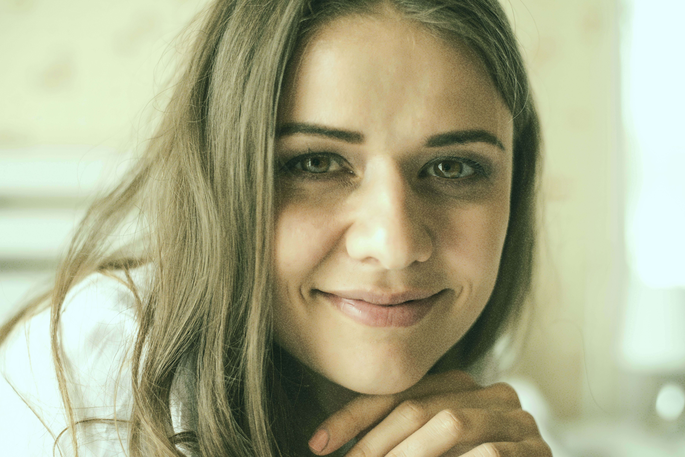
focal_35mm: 50
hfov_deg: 39.6
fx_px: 952
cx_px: 342
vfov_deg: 27.0
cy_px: 228
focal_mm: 50
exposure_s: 1/160
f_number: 2.8
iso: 320
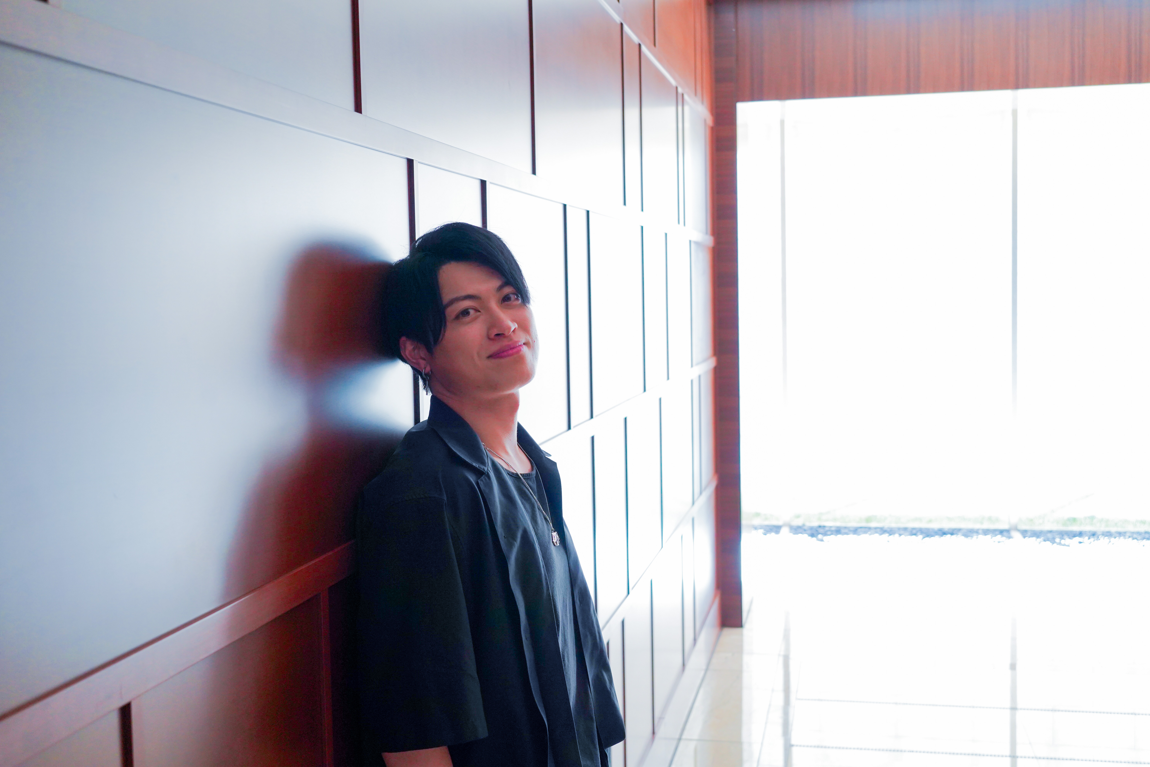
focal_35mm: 42
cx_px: 575
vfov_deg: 31.9
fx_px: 1342
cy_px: 384
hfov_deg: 46.4
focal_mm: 42
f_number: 5.6
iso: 2000
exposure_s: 1/160
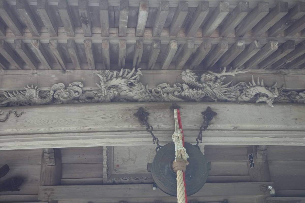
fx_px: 542
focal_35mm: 64
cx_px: 152
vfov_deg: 21.2
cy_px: 102
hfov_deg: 31.4
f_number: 4
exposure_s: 1/30
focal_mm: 23.82
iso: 800
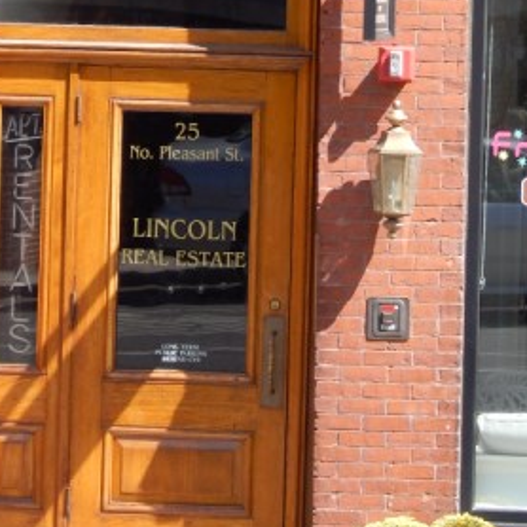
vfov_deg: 4.4
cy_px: 6
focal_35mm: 396
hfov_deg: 4.4
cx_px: 184
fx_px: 6821
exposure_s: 1/200
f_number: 5.1
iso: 125
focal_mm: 28.7
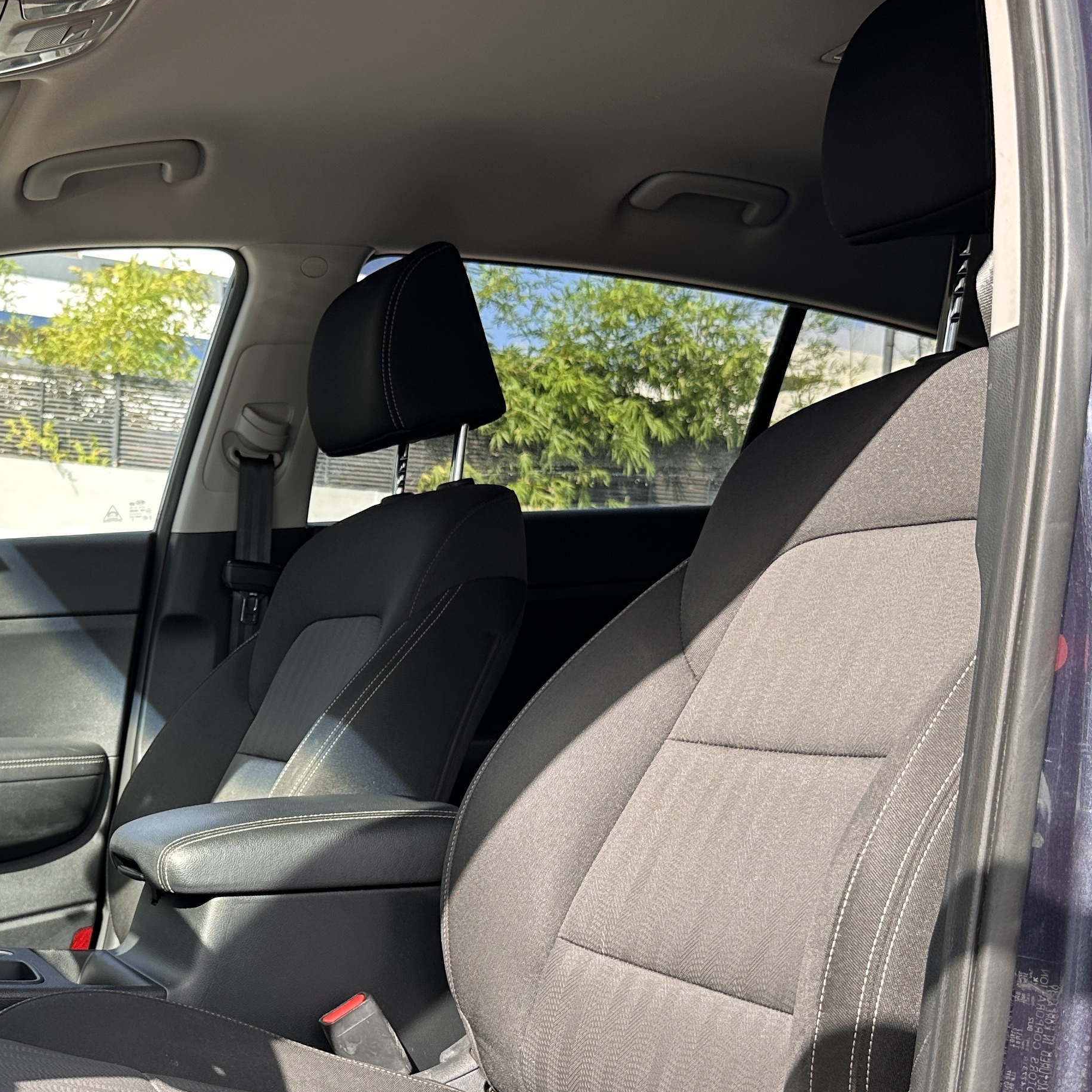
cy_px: 739
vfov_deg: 35.7
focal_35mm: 47
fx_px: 1677
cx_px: 210
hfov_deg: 34.9
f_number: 1.78
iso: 80
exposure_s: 1/709
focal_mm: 6.86
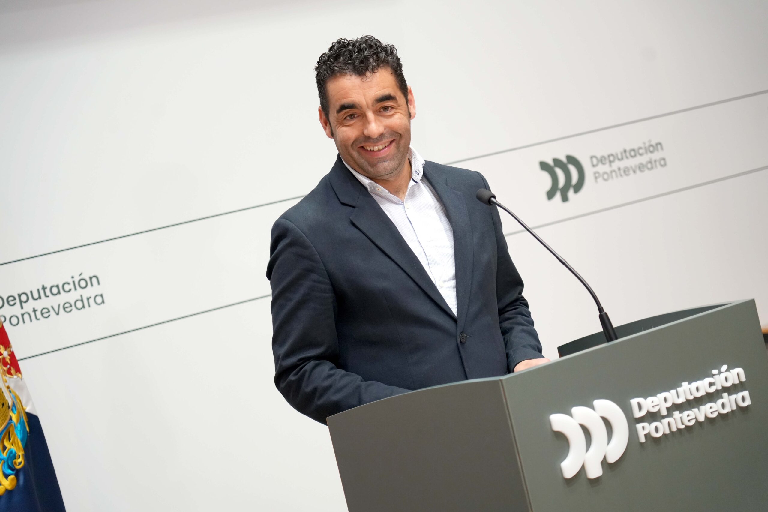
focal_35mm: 88
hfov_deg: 23.1
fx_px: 1877
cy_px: 256
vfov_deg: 15.5
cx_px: 384
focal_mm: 88
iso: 4000
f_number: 4
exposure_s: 1/320
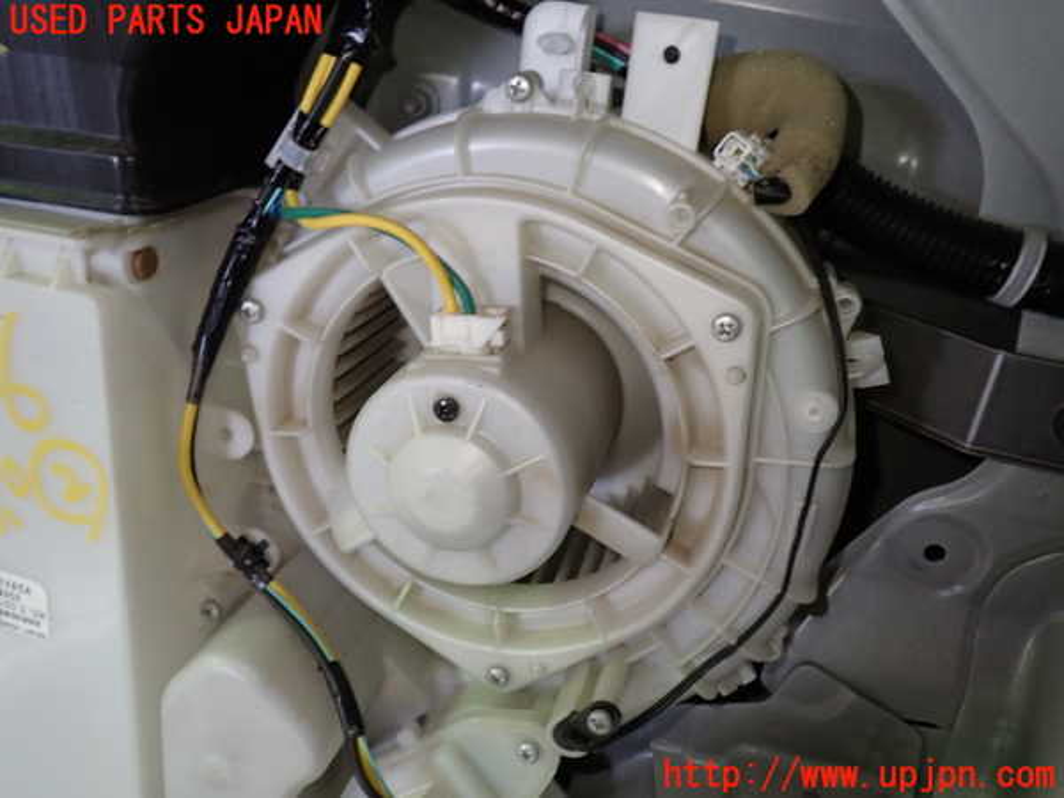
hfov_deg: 60.0
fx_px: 922
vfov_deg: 46.8
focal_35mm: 30
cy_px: 399
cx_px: 532
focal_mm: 5.4
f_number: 2.3
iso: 200
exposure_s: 1/40
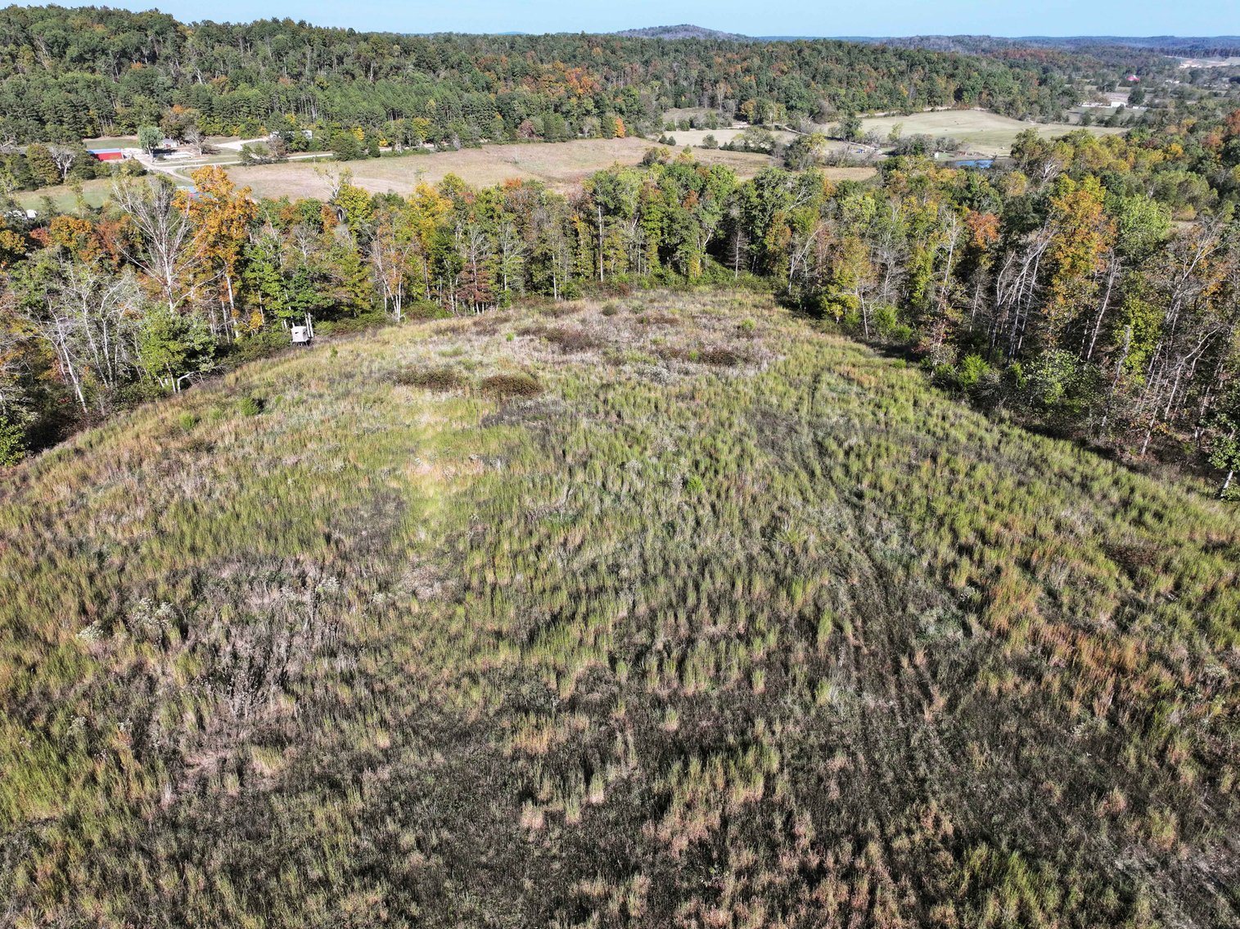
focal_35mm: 24
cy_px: 464
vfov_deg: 56.8
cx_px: 620
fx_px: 859
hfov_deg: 71.6
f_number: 2.8
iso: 100
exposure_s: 1/1000
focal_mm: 12.29
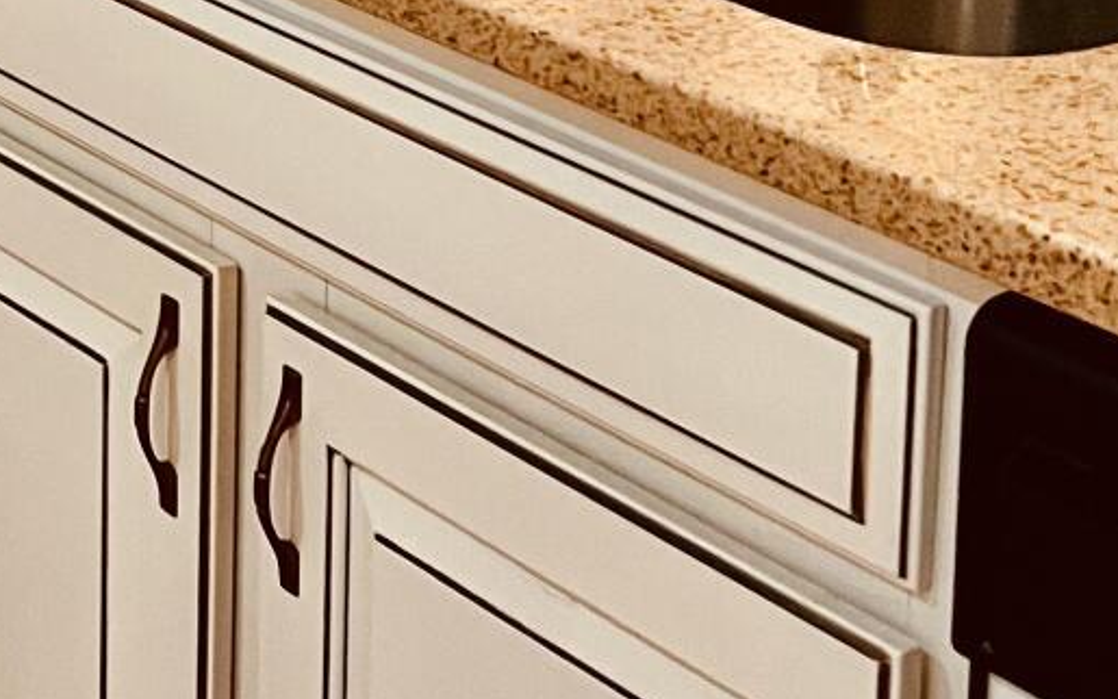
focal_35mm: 107
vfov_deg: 11.4
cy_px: -525
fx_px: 3261
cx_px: -399
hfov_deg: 18.0
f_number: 1.5
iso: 200
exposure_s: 1/60
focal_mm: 5.7
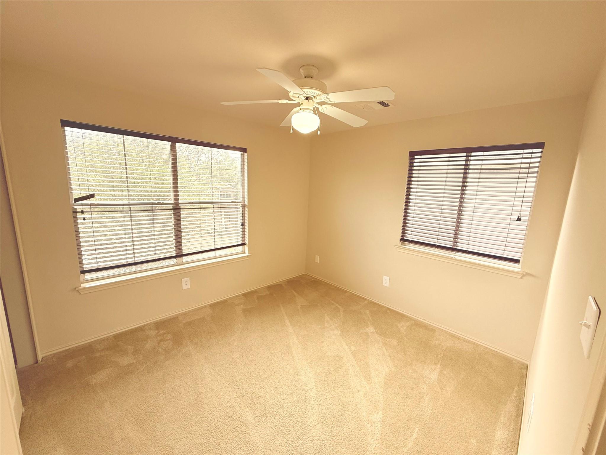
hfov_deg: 102.1
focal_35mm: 14
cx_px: 303
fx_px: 245
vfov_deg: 85.7
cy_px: 228
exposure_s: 1/99
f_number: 2.2
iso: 80
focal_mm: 2.22
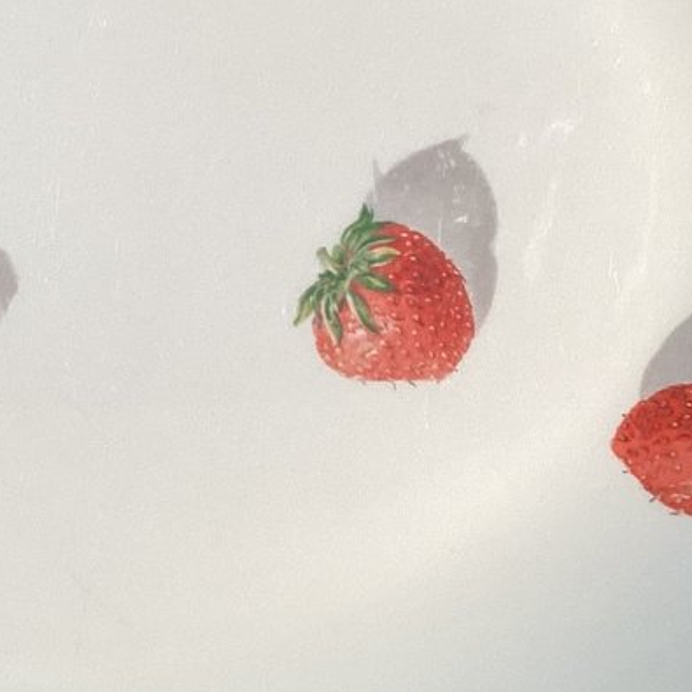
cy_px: 236
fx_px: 2375
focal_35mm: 105
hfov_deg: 16.3
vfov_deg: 16.5
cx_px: 11
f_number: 2.4
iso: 80
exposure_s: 1/120
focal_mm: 3.3
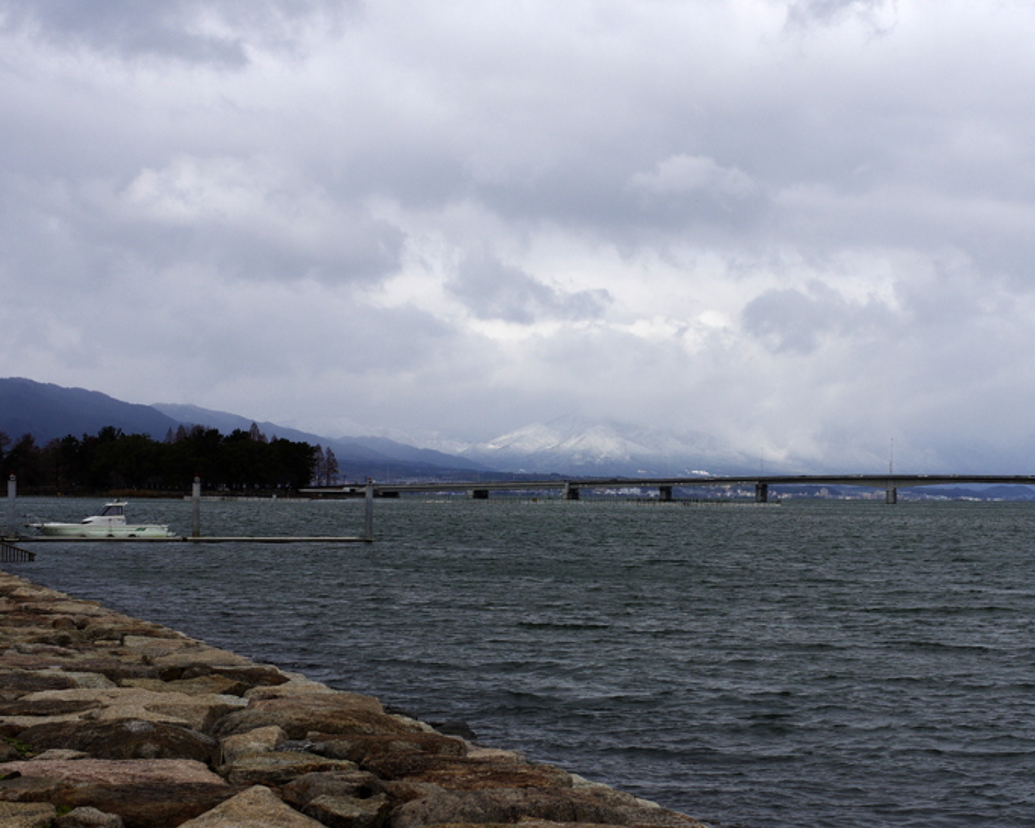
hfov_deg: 26.1
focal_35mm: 73
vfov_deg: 21.0
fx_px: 2236
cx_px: 567
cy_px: 486
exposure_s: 1/640
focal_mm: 35
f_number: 5.6
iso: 100
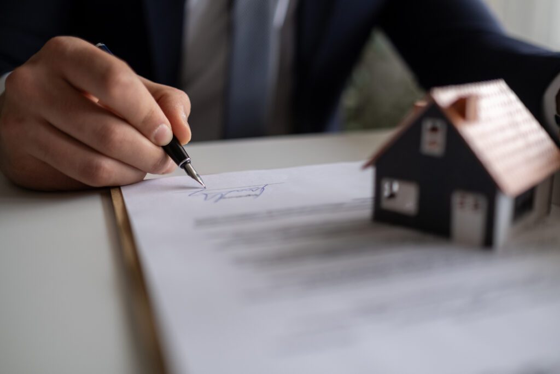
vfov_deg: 37.9
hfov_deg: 54.4
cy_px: 187
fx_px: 544
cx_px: 280
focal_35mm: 35
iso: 160
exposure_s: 1/120
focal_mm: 23
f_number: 1.4
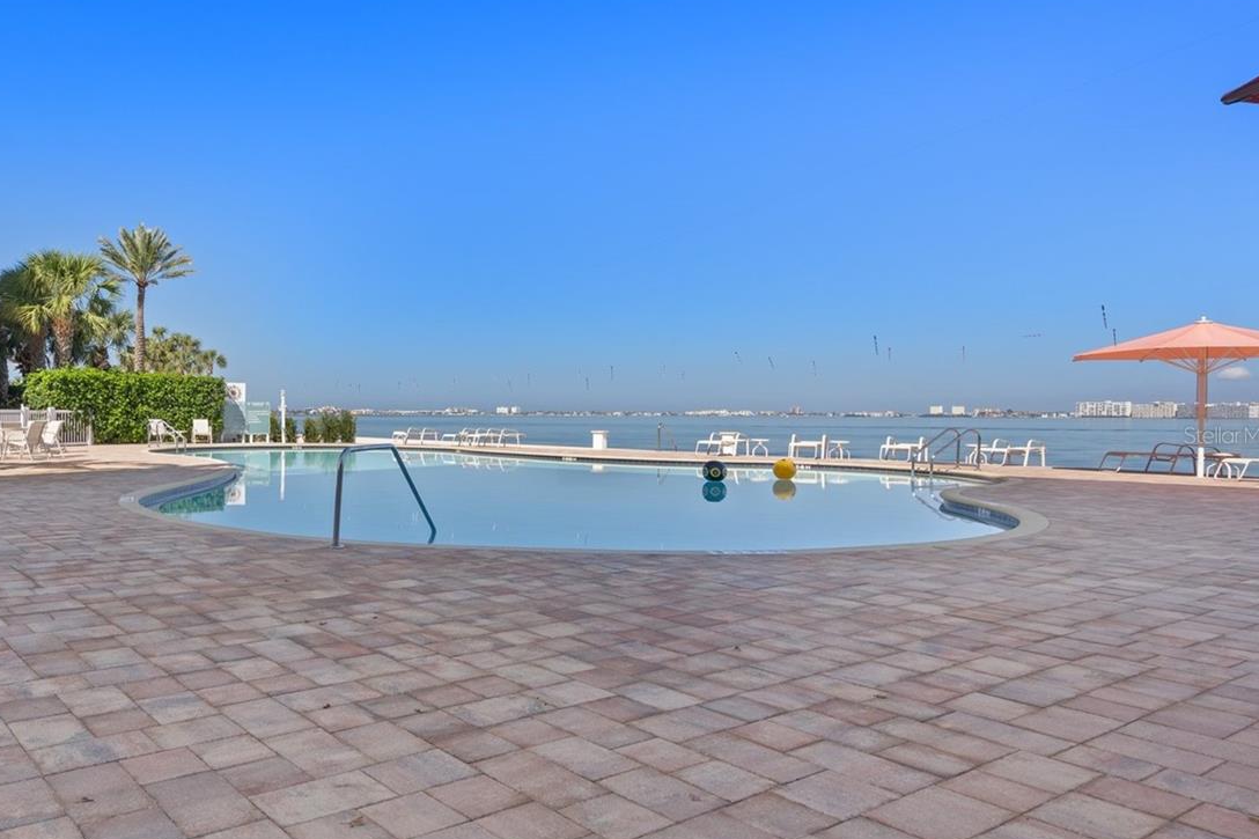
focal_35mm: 25
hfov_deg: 68.2
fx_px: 874
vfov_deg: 51.3
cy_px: 435
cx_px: 361
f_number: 8
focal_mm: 17
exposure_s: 1/30
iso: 320
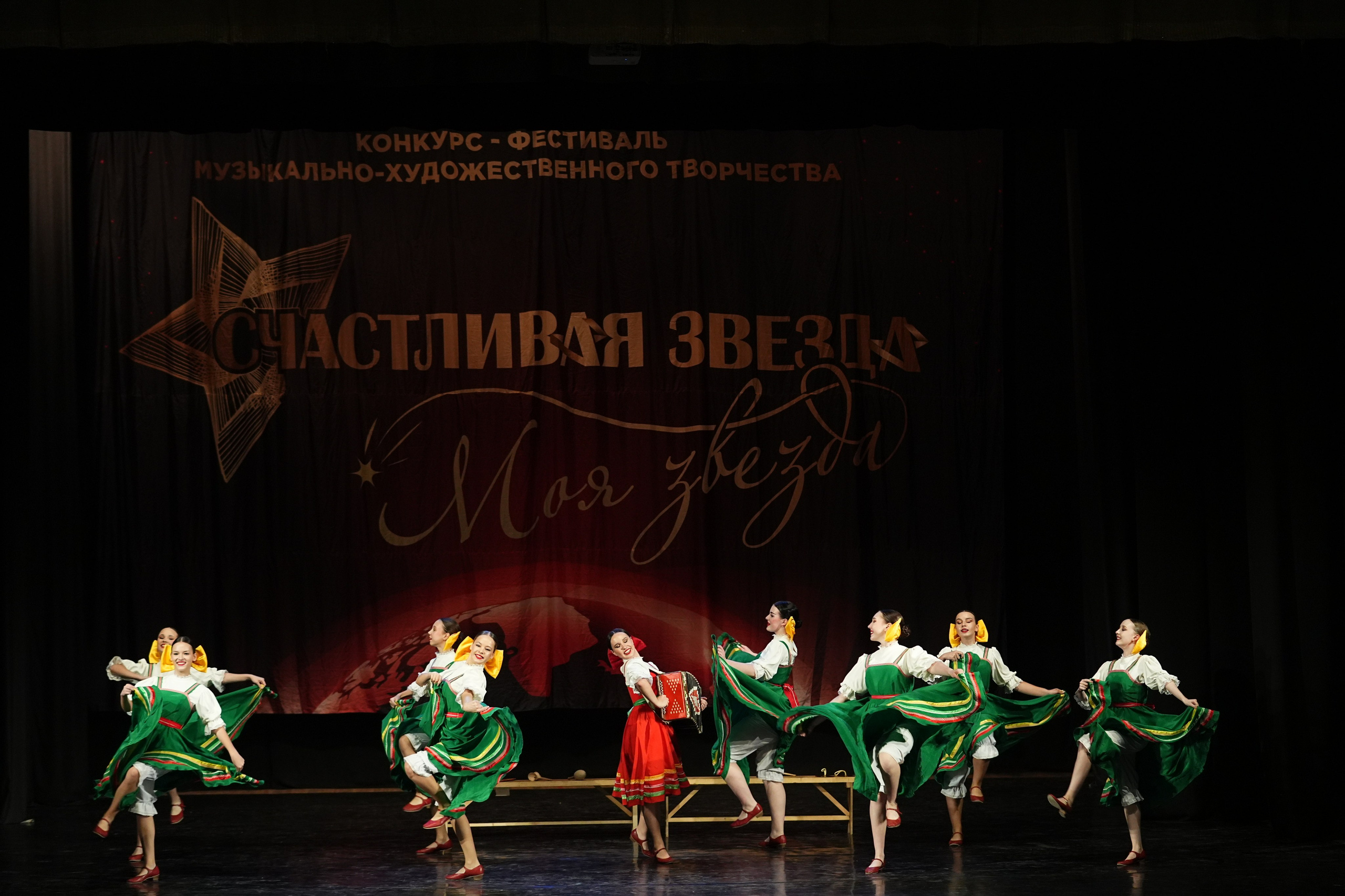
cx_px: 672
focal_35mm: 82
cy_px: 448
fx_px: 3064
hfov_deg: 24.8
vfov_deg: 16.7
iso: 3200
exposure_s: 1/400
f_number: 2.8
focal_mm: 82
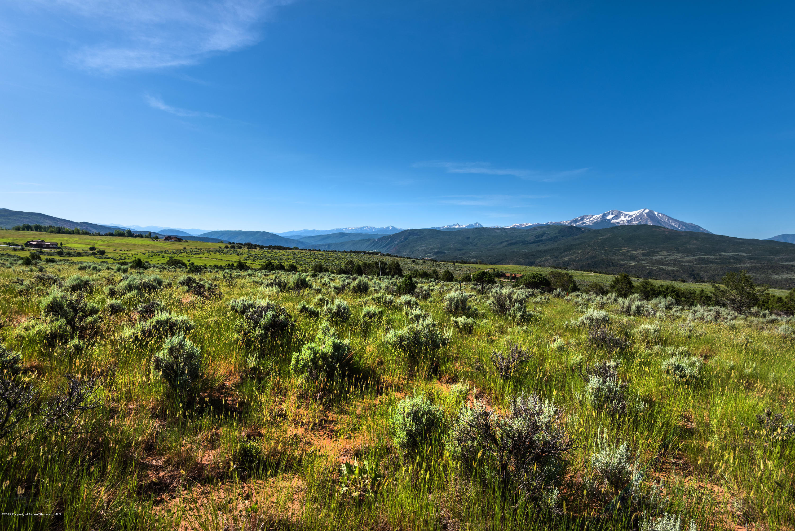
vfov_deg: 73.8
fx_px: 353
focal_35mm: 16
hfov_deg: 96.7
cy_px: 266
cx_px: 398
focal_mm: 16
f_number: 8
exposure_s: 1/320
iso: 100
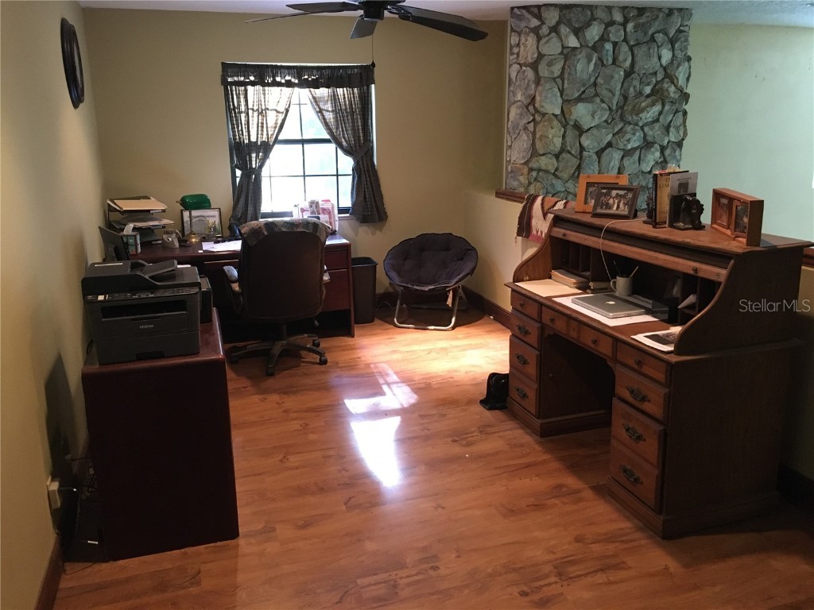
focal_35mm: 29
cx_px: 407
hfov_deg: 61.7
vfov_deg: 48.2
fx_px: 682
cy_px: 305
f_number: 2.2
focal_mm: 4.15
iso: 200
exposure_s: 1/30
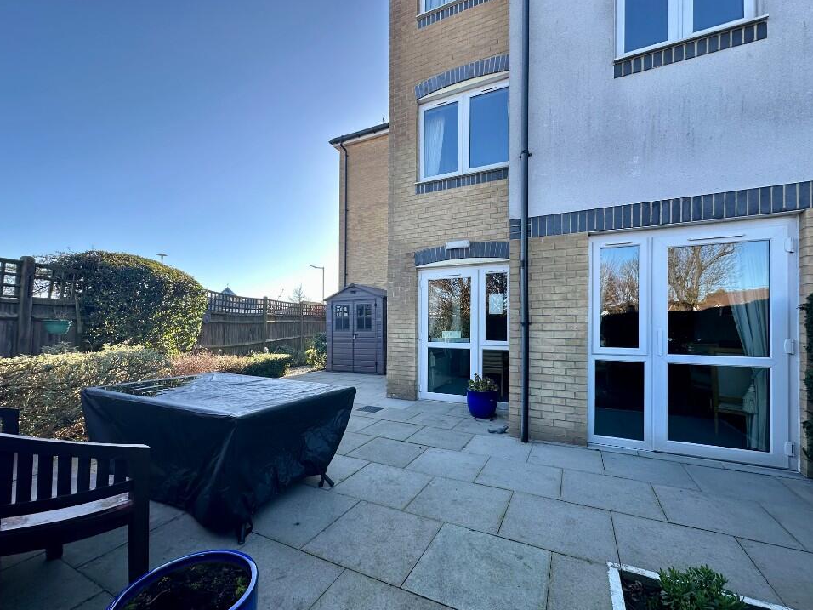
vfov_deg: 81.7
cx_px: 401
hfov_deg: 98.2
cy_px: 324
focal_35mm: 15
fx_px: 352
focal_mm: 2.22
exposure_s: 1/313
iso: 40
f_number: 2.2
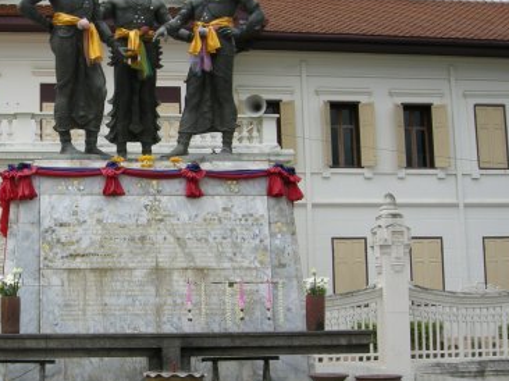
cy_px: 200
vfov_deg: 23.3
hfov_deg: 30.0
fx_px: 926
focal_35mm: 63
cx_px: 97
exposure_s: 1/240
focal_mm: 7.5
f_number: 6.1
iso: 64
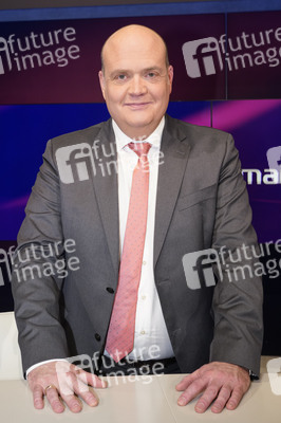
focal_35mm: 37
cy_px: 212
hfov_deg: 35.9
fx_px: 434
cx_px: 140
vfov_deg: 51.9
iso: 2000
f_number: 5.6
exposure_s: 1/125
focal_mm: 37
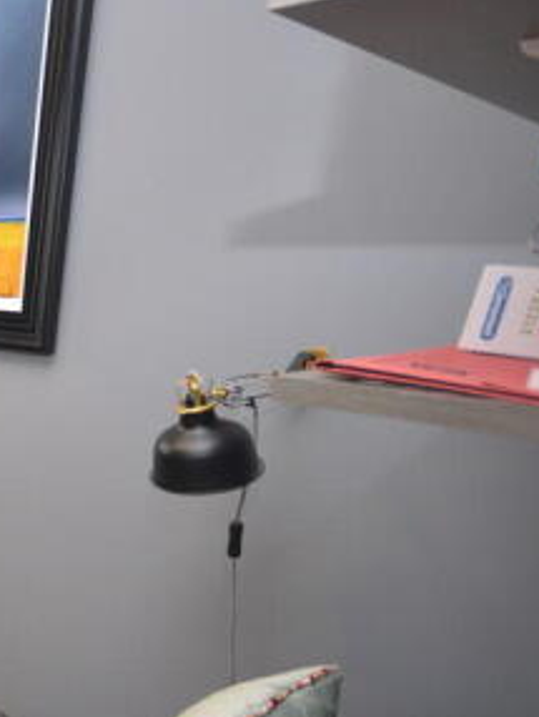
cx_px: -256
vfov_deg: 54.2
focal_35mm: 33
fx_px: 684
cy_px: 479
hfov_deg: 28.8
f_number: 4
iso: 560
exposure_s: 1/60
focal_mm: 10
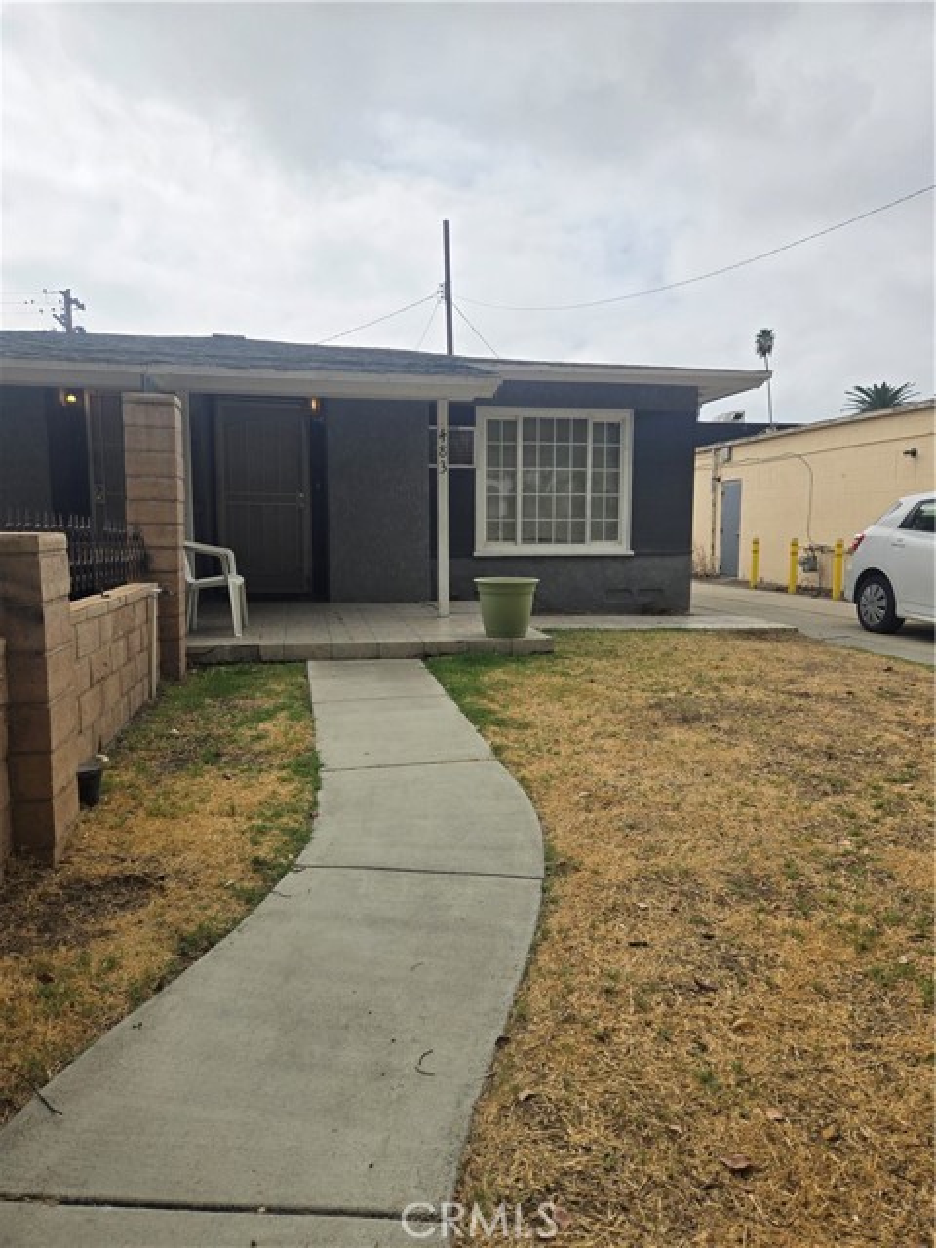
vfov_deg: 73.9
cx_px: 468
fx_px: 829
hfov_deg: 58.9
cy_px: 624
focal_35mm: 23
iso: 25
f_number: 1.8
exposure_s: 1/2586
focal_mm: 5.4
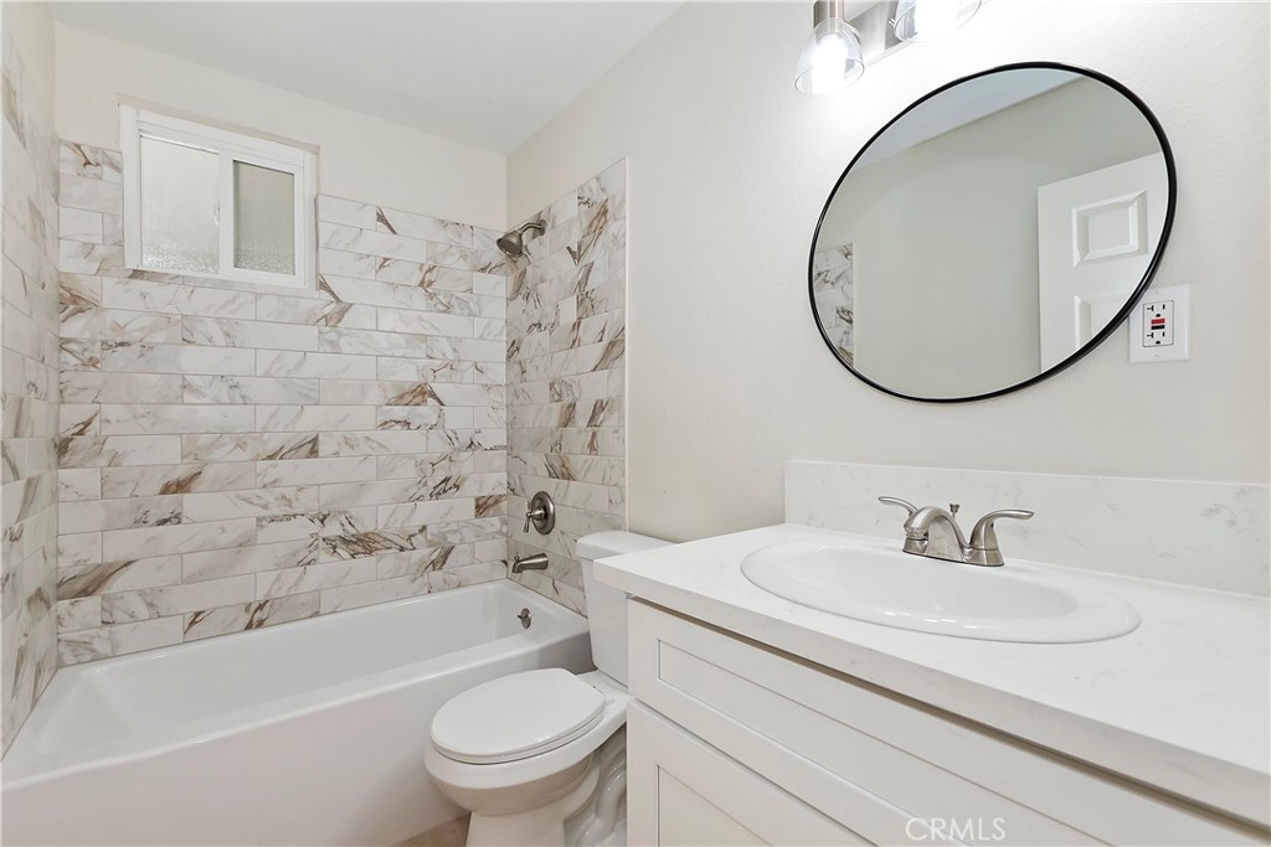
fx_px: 530
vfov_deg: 77.3
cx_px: 636
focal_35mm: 15
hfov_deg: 100.4
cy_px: 424
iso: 320
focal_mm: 10
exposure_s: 1/30
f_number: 8
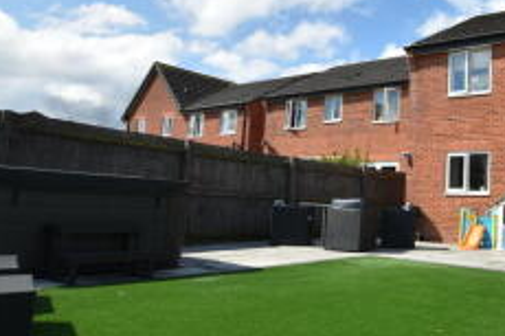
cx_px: 444
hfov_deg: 53.6
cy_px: 142
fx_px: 435
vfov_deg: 42.1
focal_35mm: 31
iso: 100
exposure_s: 1/250
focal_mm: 10
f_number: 8
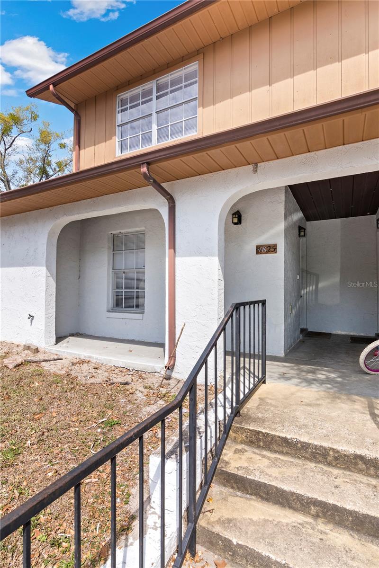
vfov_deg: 95.0
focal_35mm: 16
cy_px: 284
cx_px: 190
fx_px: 261
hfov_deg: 72.1
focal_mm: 11
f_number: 9
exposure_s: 1/60
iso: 200
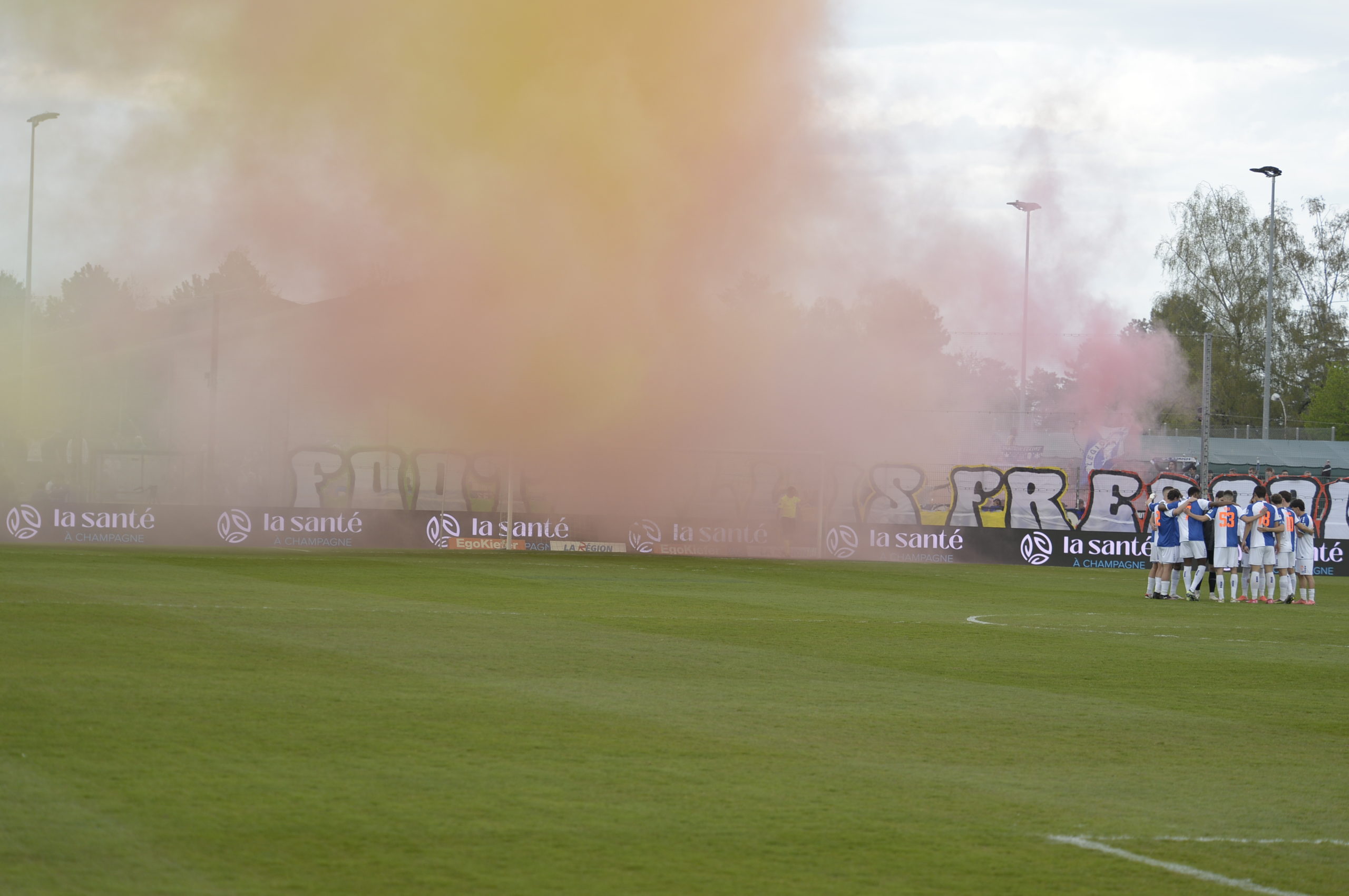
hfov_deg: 15.8
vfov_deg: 10.5
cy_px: 448
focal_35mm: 130
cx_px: 674
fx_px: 4866
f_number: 5
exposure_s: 1/640
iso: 450
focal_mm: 130
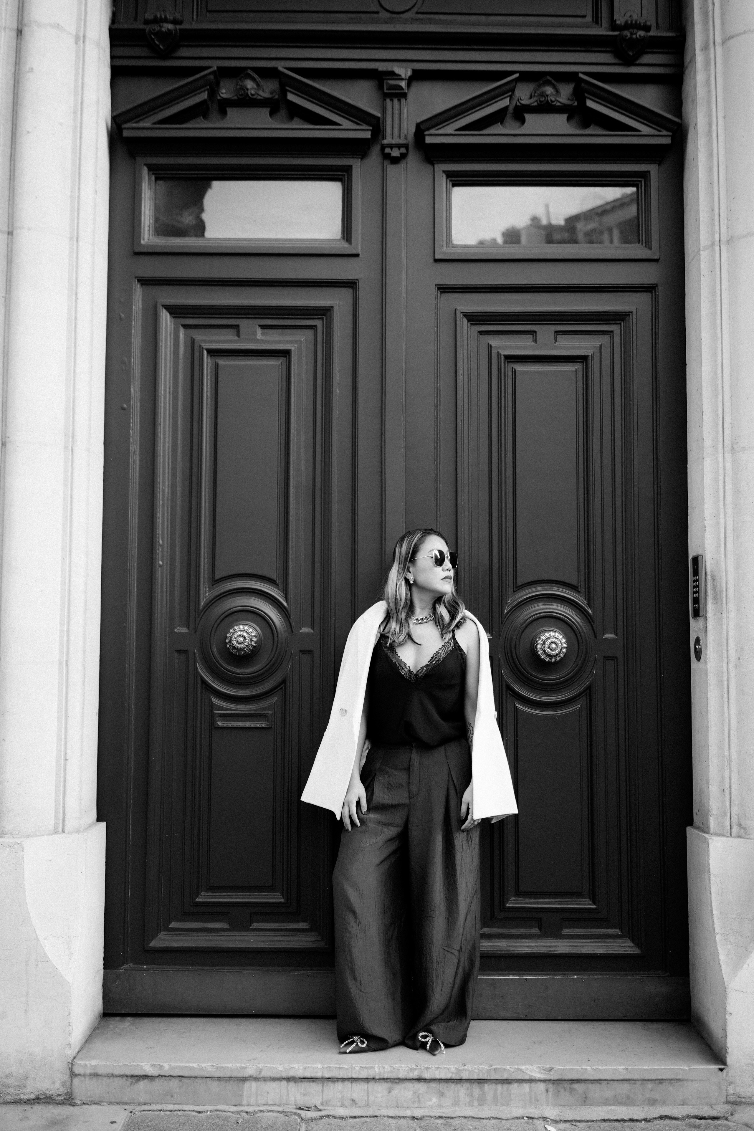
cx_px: 377
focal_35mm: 35
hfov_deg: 37.9
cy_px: 566
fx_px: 1099
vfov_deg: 54.4
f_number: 2.8
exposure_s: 1/200
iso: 100
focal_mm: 35
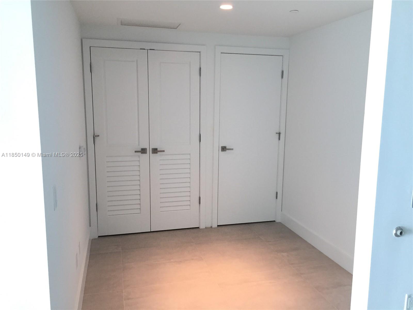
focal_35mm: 29
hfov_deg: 61.7
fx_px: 346
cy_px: 155
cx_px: 206
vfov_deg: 48.2
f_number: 2.2
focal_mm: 4.15
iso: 125
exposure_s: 1/30
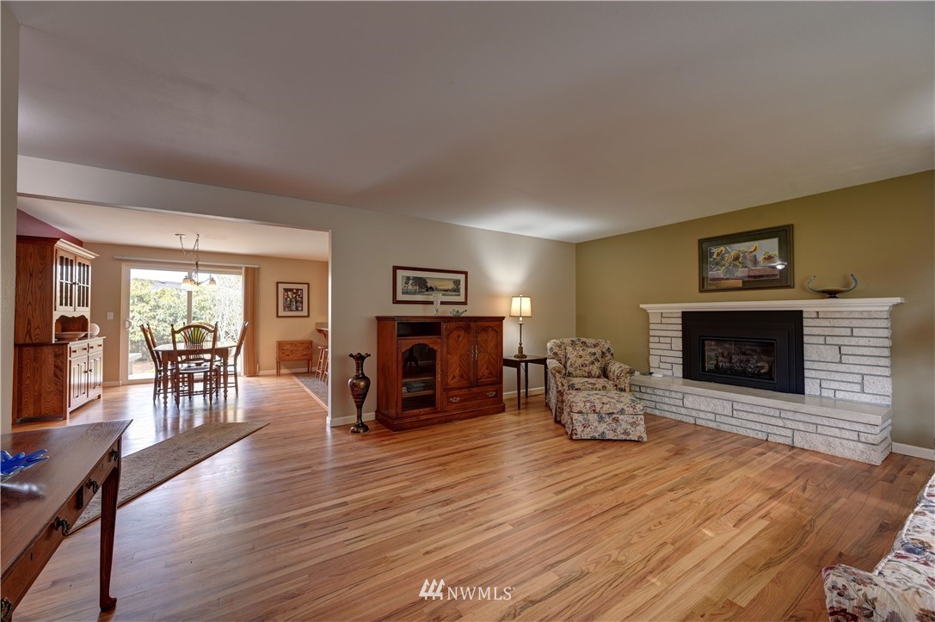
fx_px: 363
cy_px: 311
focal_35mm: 14
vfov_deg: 81.1
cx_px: 468
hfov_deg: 104.3
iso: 400
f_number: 8
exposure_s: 1/8
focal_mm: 14
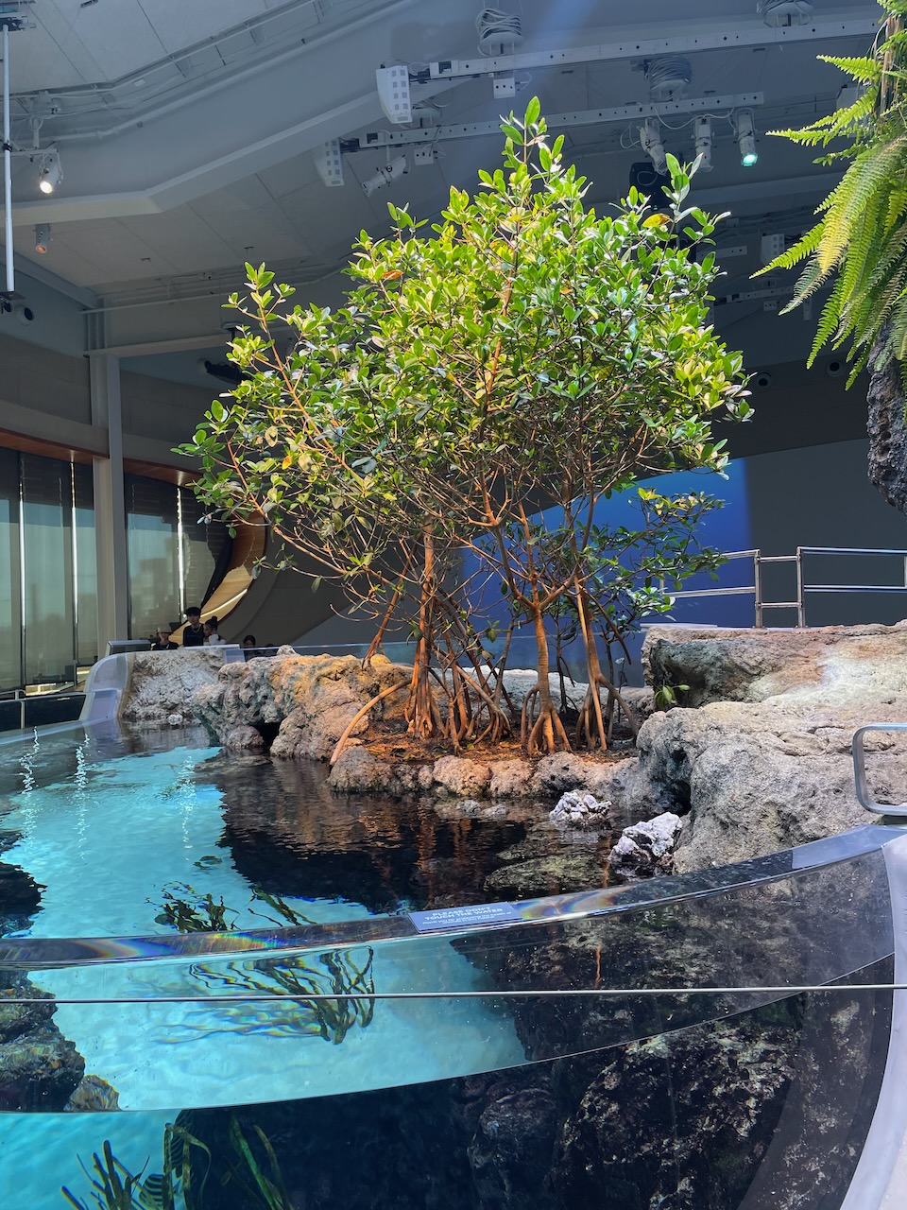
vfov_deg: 67.3
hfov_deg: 53.1
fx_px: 908
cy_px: 605
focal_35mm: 26
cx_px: 454
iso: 50
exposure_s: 1/109
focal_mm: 4.2
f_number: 1.6
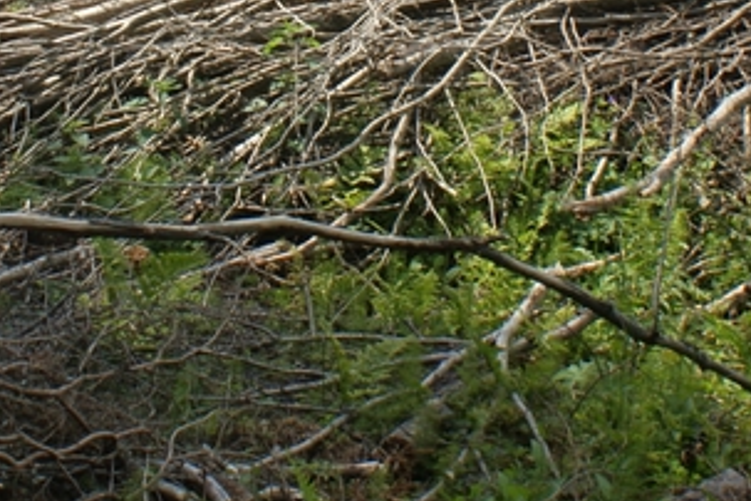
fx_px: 2232
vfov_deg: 12.4
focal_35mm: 107
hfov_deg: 19.1
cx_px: 300
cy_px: -133
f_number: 10
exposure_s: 1/100
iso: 100
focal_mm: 18
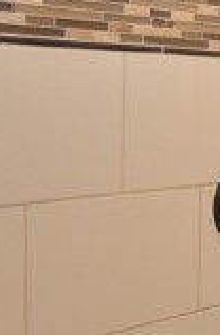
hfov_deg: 17.4
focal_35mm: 73
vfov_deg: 27.7
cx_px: 288
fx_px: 675
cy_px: 134
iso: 800
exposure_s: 1/60
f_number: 4
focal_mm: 10
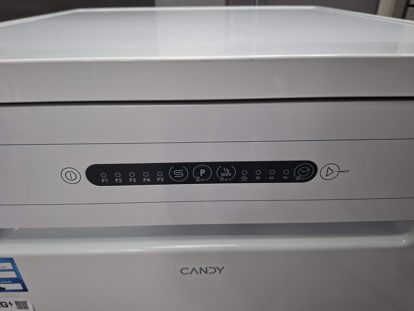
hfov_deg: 73.9
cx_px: 207
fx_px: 275
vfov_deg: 58.9
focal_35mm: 23
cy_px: 156
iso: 200
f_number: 1.8
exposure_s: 1/50
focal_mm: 5.54
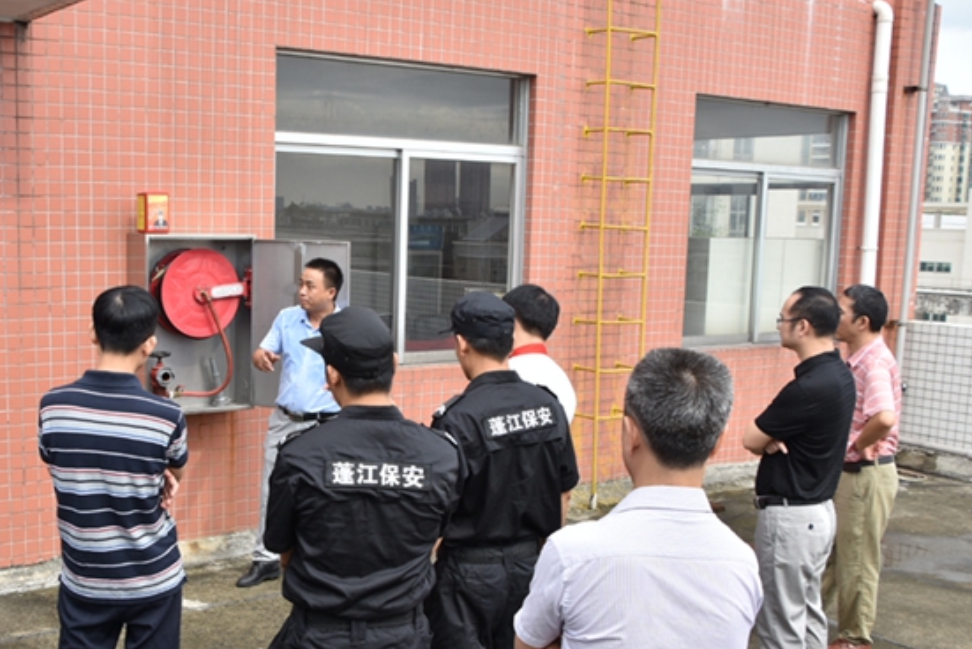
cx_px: 342
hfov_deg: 42.5
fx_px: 1235
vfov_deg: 29.3
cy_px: 407
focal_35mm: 46
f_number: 5.6
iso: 125
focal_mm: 21
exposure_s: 1/200
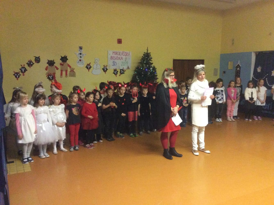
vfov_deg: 44.0
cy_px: 102
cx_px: 137
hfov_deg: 56.9
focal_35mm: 32
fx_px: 253
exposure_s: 1/17
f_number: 2.4
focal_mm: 3.3
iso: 400
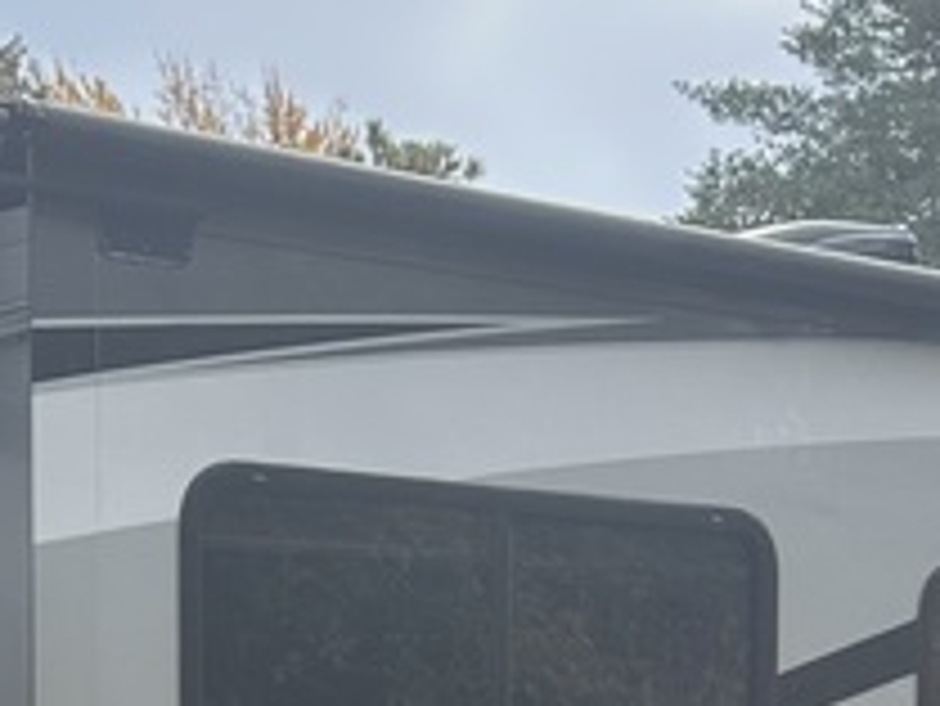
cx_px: 72
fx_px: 3125
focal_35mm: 115
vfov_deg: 12.2
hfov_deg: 16.8
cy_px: 1133
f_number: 1.78
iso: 80
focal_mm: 6.86
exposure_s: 1/1095
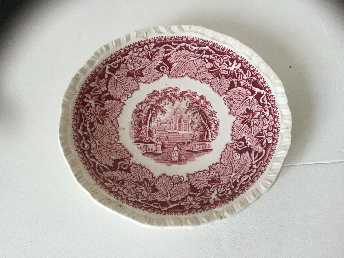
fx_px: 308
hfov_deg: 58.4
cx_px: 172
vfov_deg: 45.4
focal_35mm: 31
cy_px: 129
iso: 50
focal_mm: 3.3
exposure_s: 1/33
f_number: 2.4
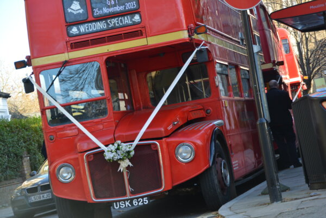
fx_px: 951
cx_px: 163
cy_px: 109
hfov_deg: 19.5
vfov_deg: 13.0
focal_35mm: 105
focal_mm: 70
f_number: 5.6
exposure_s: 1/125
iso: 320
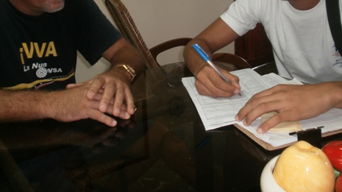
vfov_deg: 29.7
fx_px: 353
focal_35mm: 39
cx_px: 186
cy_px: 40
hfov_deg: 51.6
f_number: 2.6
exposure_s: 1/25
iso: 125
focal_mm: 4.65
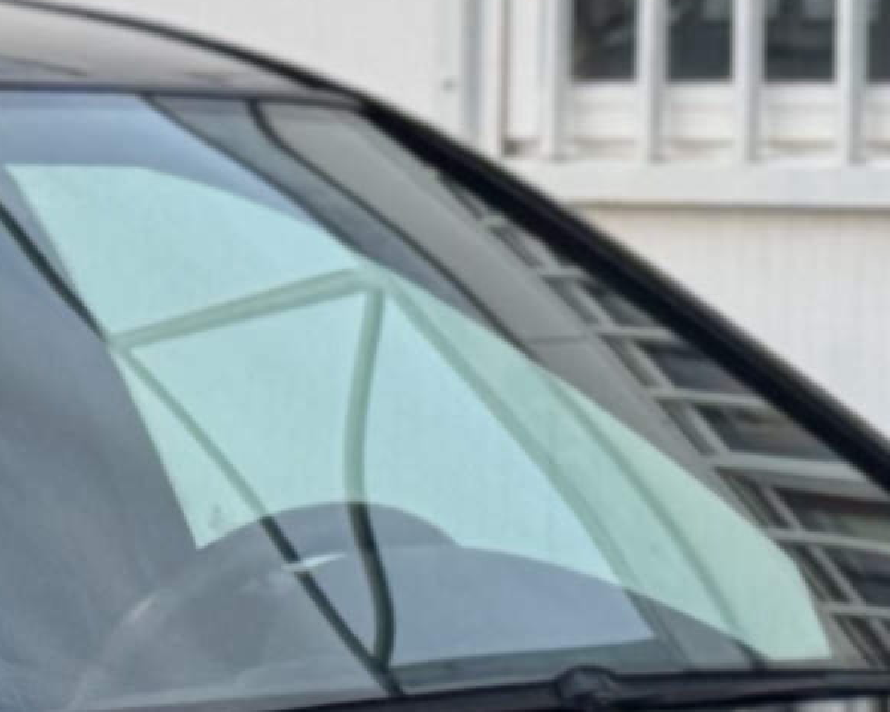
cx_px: 38
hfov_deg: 6.0
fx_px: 8508
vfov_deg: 4.7
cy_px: 1206
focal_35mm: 323
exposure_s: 1/121
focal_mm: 6.76
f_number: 1.78
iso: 80
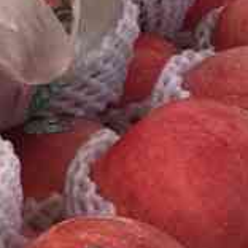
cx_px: 173
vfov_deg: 5.6
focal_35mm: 301
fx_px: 2440
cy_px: -320
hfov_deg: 5.8
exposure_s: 1/50
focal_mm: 6.6
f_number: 2.8
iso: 50
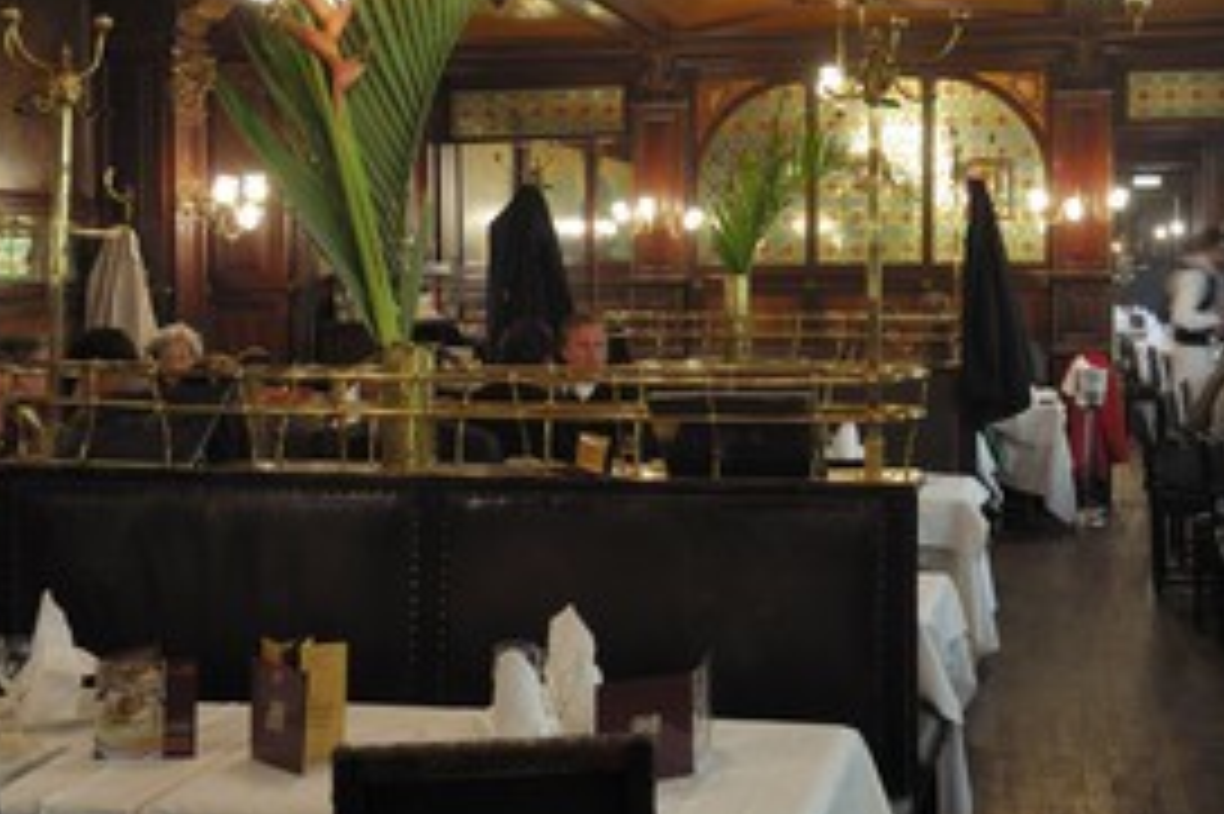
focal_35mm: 51
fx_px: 1733
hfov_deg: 38.5
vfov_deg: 26.3
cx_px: 803
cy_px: 288
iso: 100
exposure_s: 1/2.5
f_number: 7.1
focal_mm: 22
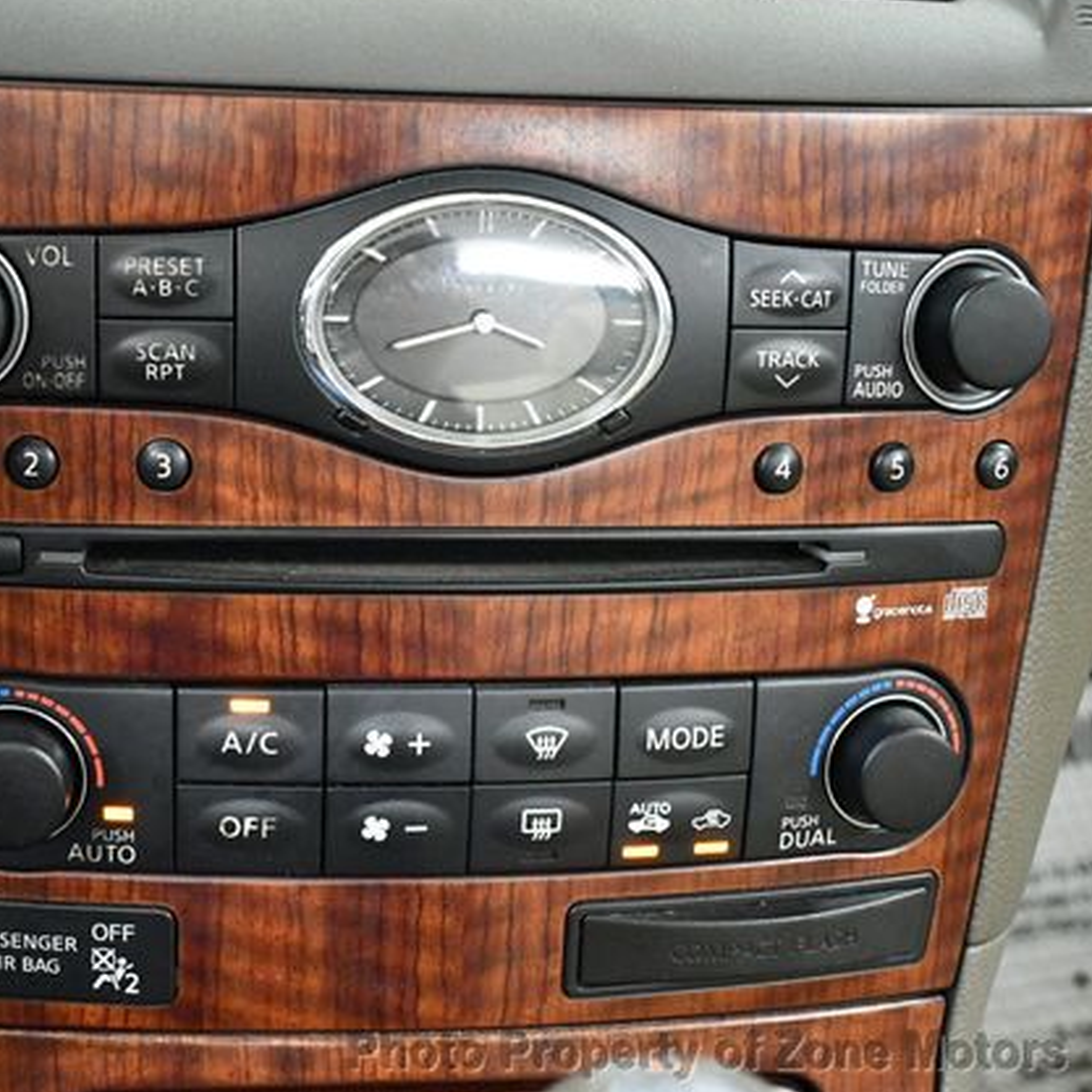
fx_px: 1677
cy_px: 542
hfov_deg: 35.5
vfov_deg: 36.1
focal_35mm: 47
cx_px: 317
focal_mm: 18
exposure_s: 1/80
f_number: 3.5
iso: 3200
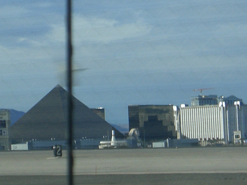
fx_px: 2255
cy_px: 28
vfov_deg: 4.7
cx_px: 55
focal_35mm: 316
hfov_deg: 6.3
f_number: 7.4
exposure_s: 1/250
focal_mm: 23.7
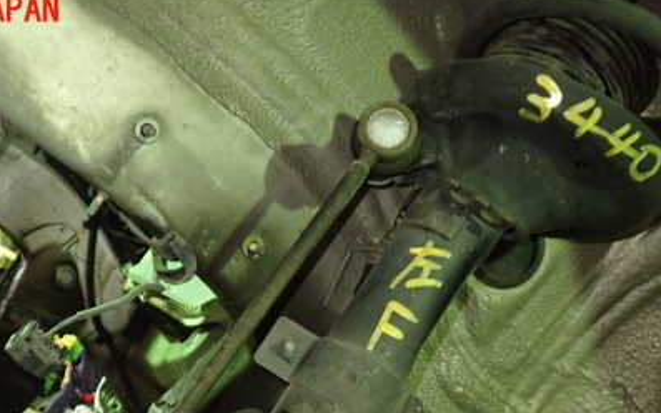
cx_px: 256
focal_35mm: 48
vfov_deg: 26.1
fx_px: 865
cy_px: 365
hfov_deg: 41.6
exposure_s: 1/30
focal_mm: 5.4
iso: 800
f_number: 2.3
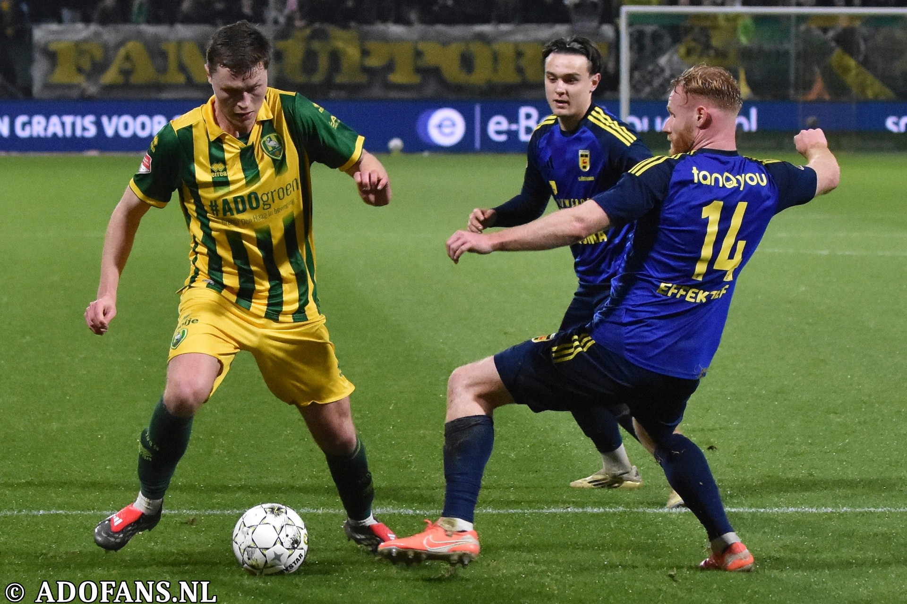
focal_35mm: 105
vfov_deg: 13.0
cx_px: 454
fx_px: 2645
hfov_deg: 19.5
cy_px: 302
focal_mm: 70
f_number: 2.8
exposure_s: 1/640
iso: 2500
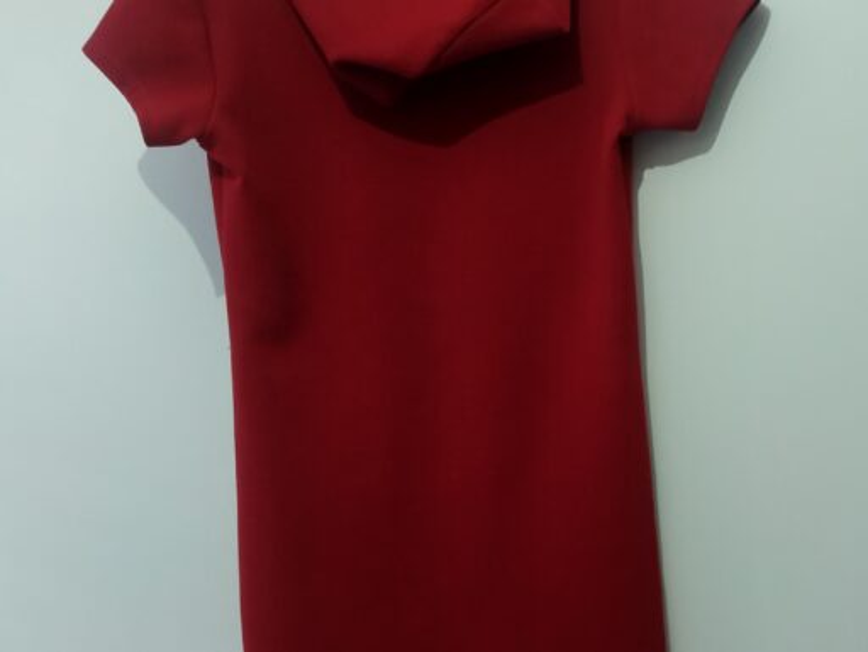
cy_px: 326
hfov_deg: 71.5
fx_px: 602
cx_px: 434
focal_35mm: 24
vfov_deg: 56.9
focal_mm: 3.94
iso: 640
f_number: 1.9
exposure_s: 1/20
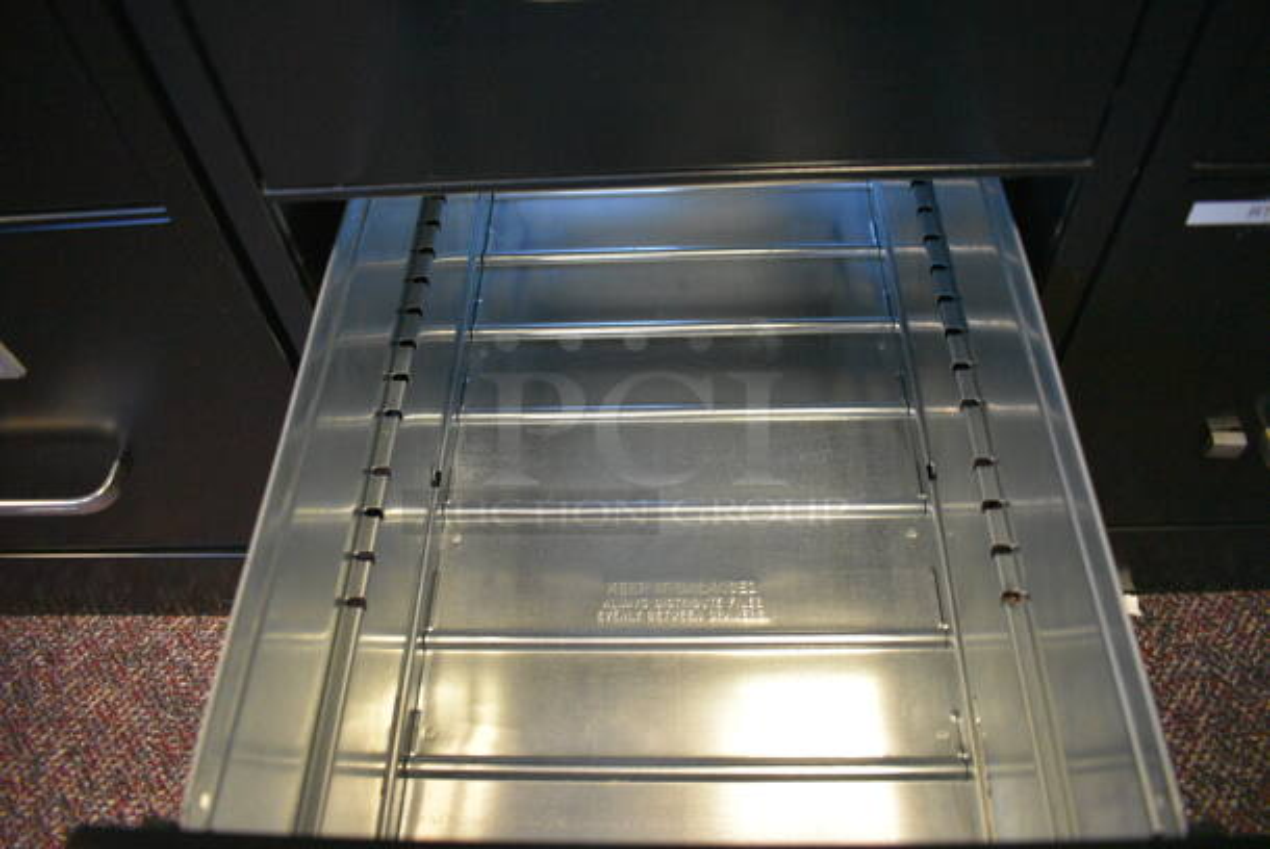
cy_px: 424
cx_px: 635
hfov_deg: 67.3
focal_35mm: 27
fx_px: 953
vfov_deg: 48.0
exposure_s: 1/125
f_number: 3.5
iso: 4000
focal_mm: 18
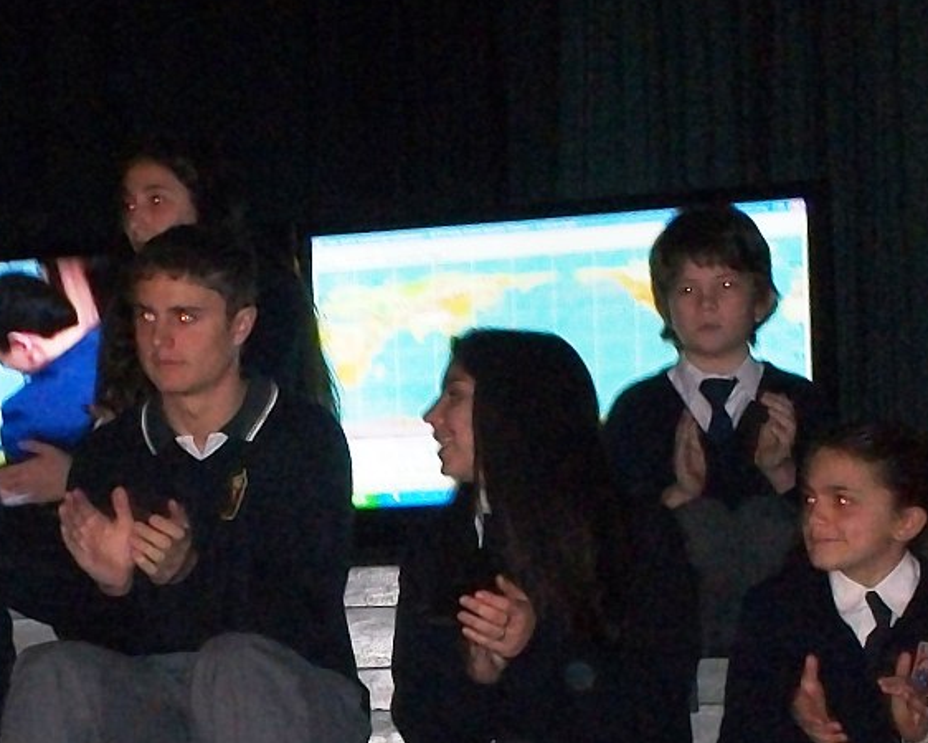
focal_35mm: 95
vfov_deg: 16.1
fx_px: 2610
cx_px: 213
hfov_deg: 20.0
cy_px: 609
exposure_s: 1/30
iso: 250
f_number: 4.5
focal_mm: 6.3
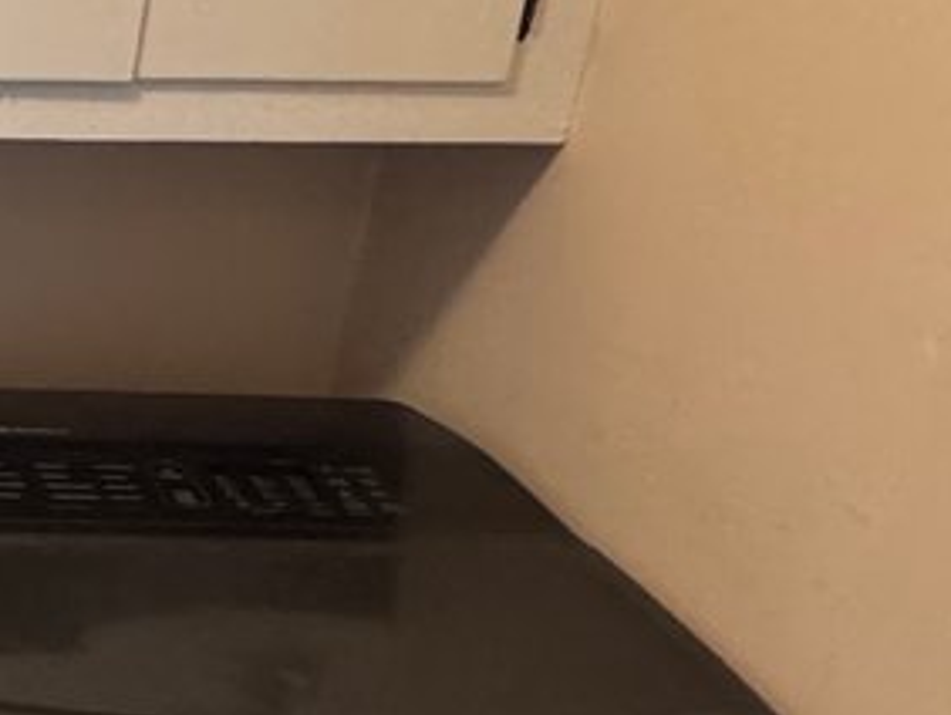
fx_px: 2062
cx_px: -693
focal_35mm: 75
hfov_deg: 20.0
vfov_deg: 19.5
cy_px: 528
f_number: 2.2
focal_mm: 2.22
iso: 800
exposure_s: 1/60
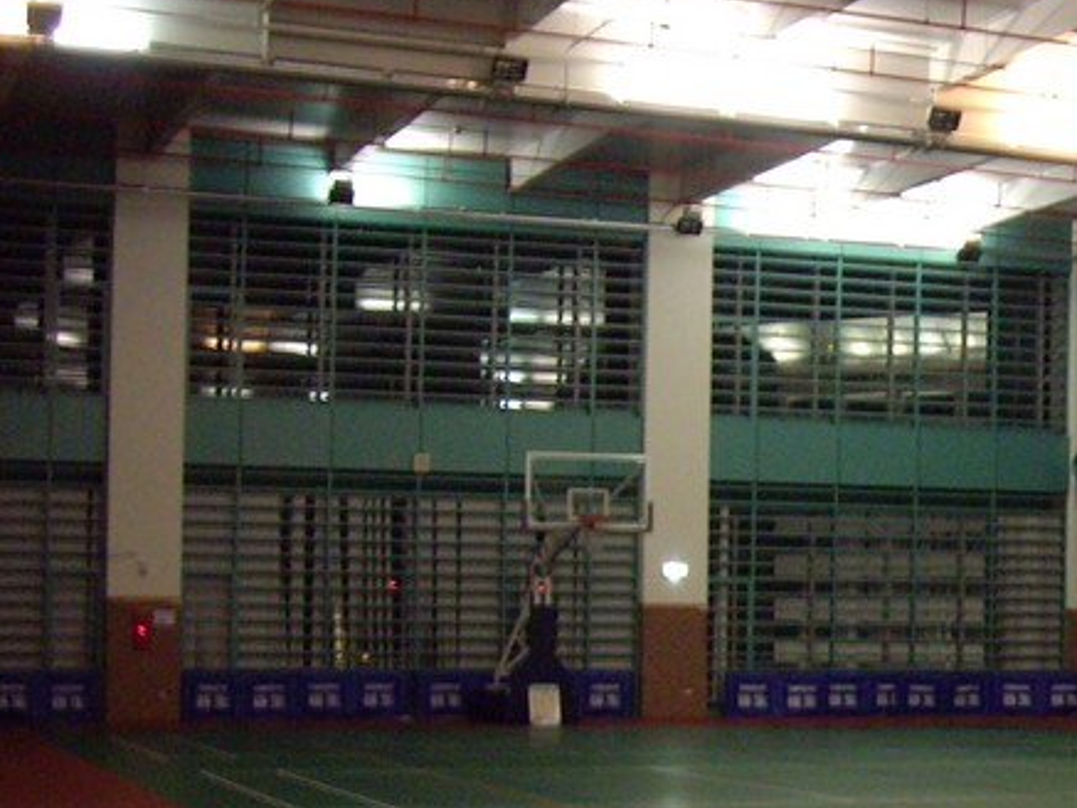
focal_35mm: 89
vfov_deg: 16.5
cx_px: 1183
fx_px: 2770
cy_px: 594
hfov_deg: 20.9
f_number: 2.7
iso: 200
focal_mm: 6.2
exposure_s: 1/4
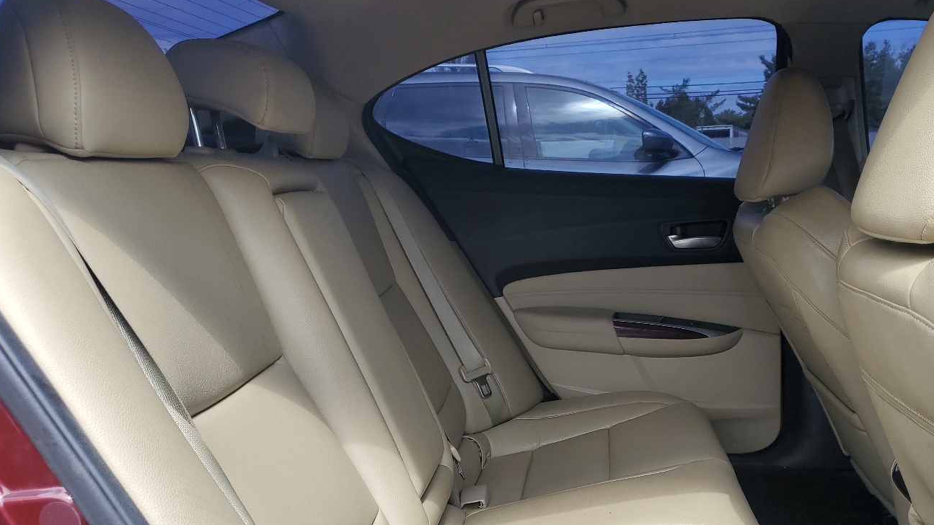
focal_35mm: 35
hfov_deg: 56.1
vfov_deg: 33.1
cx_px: 570
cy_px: 390
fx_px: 867
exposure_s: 1/526
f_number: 1.5
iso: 50
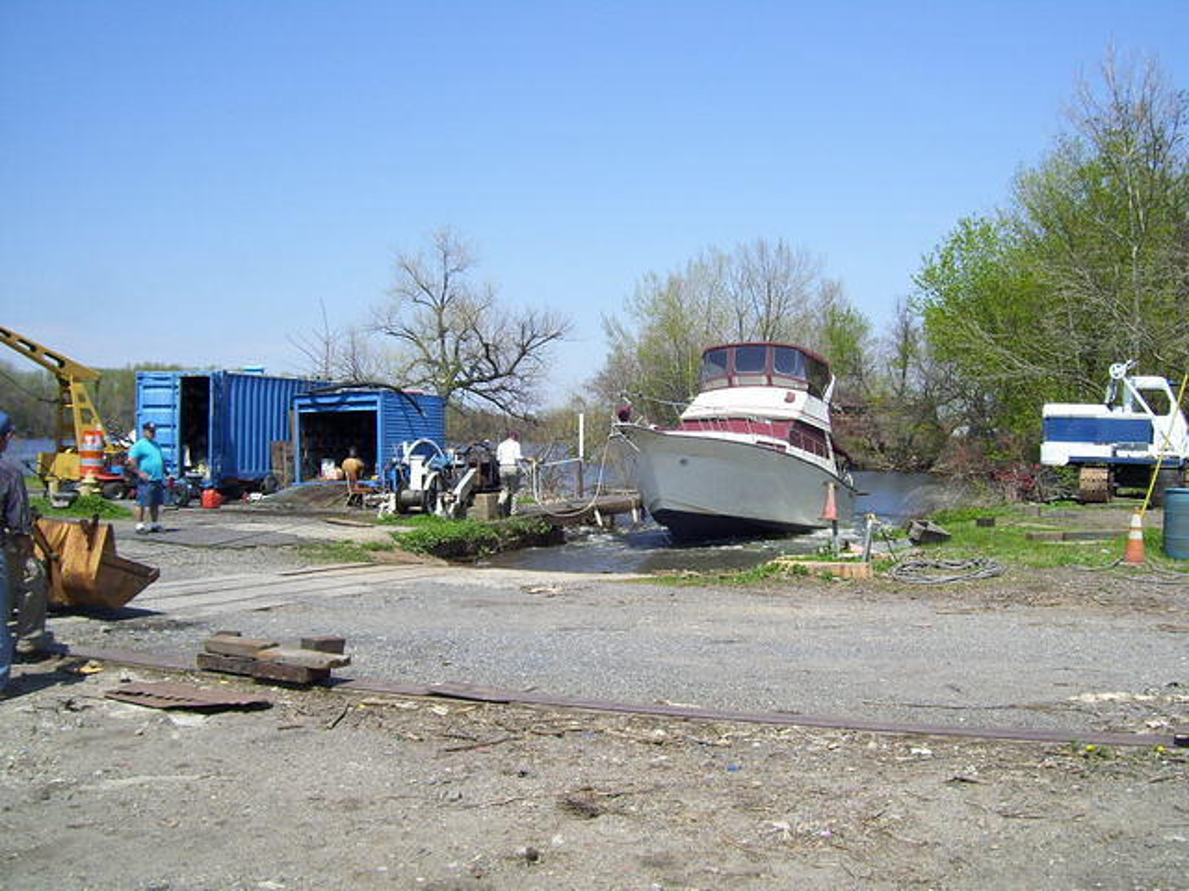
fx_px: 1237
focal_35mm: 36
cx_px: 594
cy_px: 446
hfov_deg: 51.4
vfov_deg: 39.7
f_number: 4.8
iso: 80
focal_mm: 6
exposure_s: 1/640
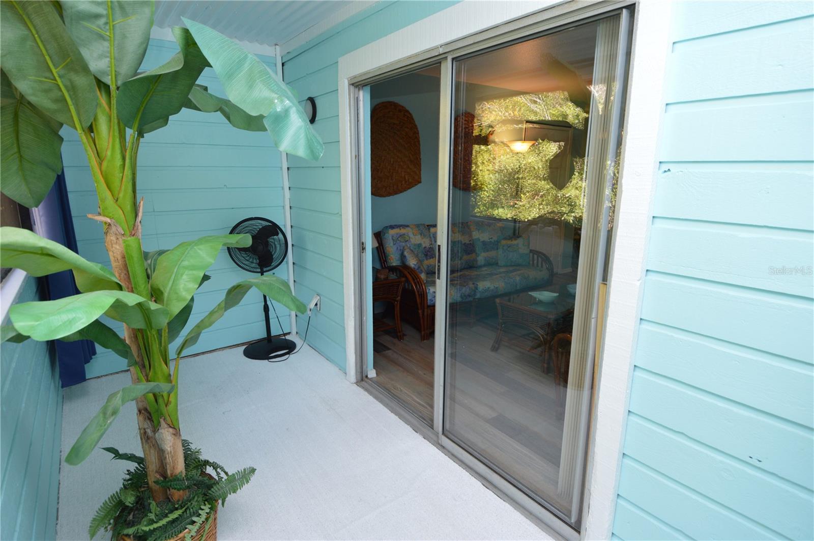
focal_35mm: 18
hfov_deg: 90.1
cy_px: 270
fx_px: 407
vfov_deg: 67.3
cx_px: 407
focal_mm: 12
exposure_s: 1/80
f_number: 4.5
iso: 400
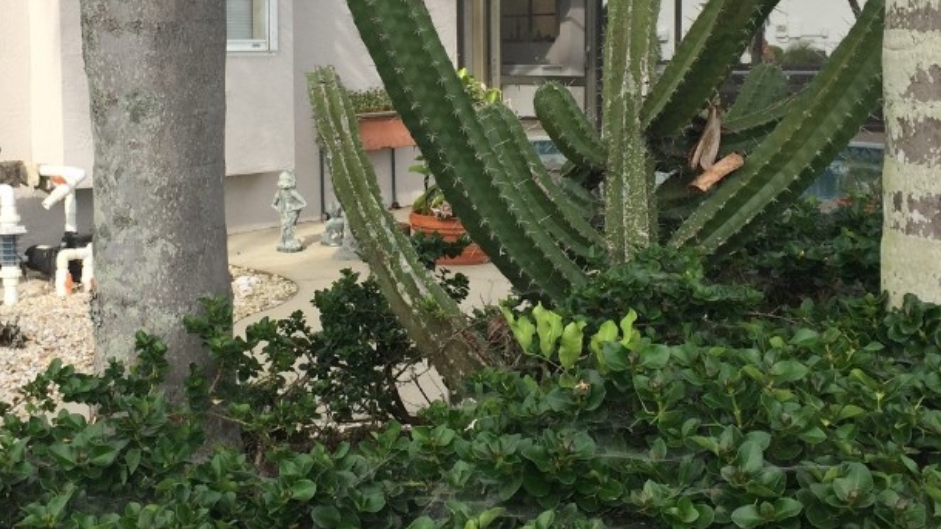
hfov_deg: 39.1
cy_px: 137
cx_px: 421
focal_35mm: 53
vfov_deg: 22.4
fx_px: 1322
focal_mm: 4.15
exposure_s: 1/1099
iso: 32
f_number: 2.2
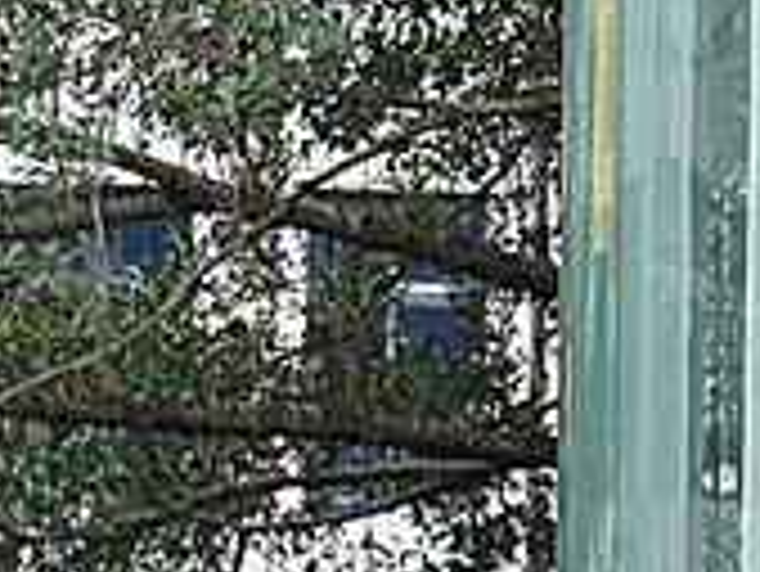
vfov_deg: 2.7
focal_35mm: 553
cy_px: 466
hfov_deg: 3.6
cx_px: 1232
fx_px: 12150
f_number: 6.3
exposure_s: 1/80
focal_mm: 60
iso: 400
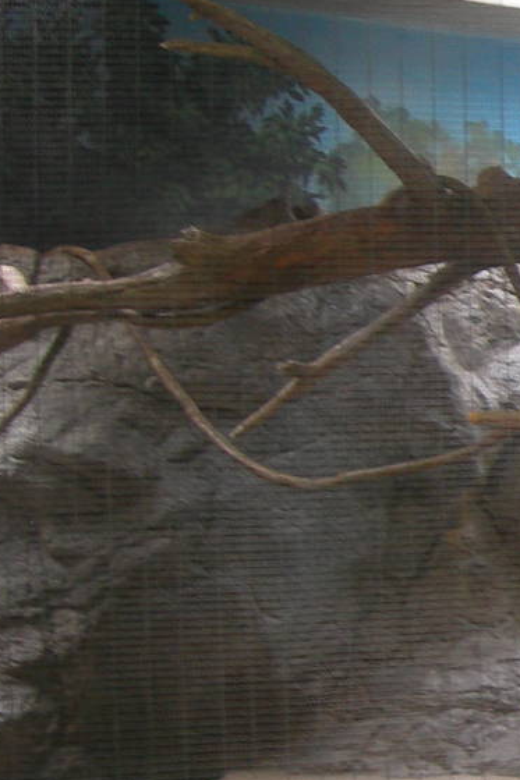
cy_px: 543
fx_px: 2450
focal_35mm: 113
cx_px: 1094
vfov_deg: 18.0
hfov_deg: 10.9
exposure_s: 1/22.7
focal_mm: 7.8
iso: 50
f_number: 2.8
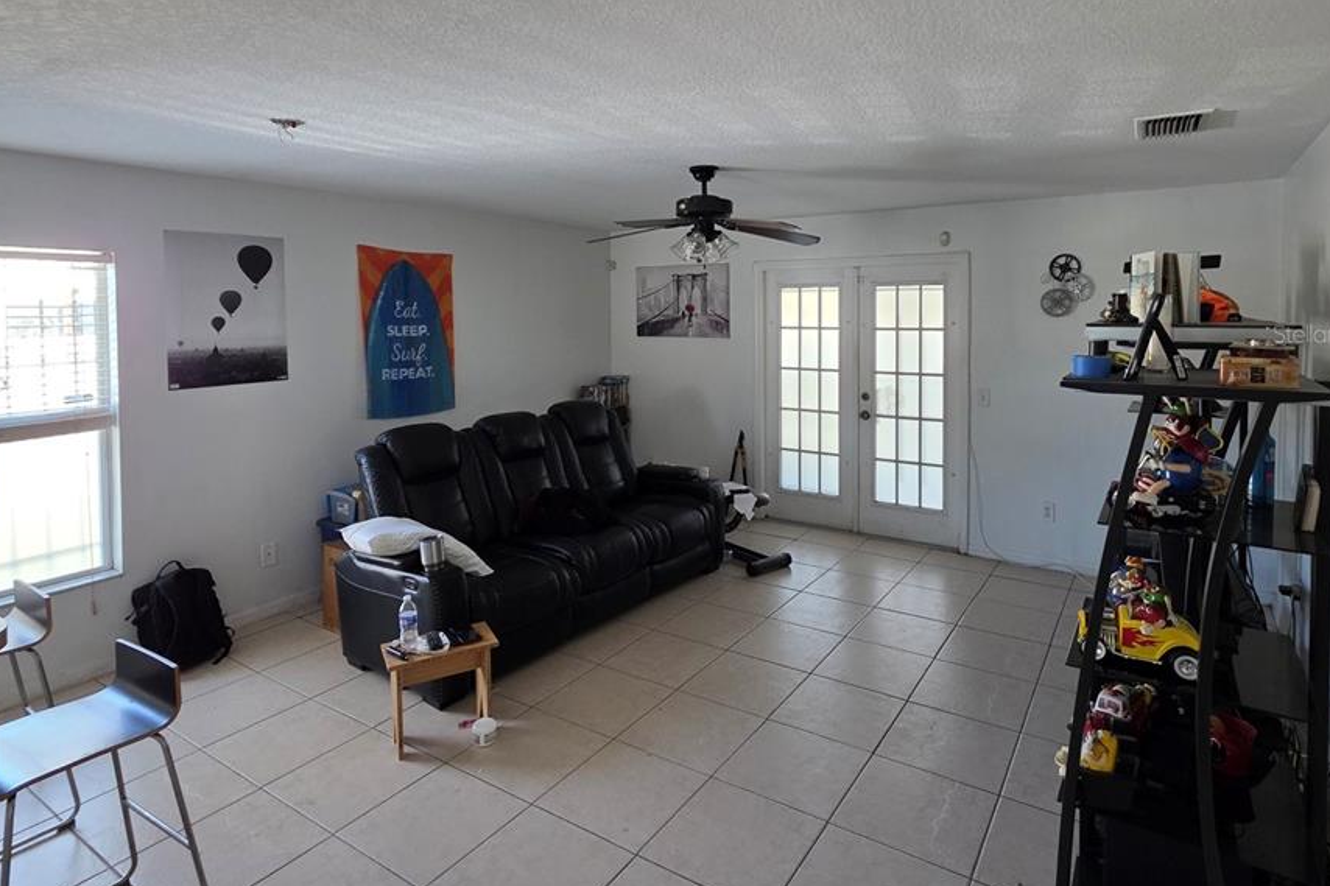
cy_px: 333
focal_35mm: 19
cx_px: 682
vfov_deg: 63.6
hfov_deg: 86.9
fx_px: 702
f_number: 1.9
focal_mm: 2.2
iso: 200
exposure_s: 1/60
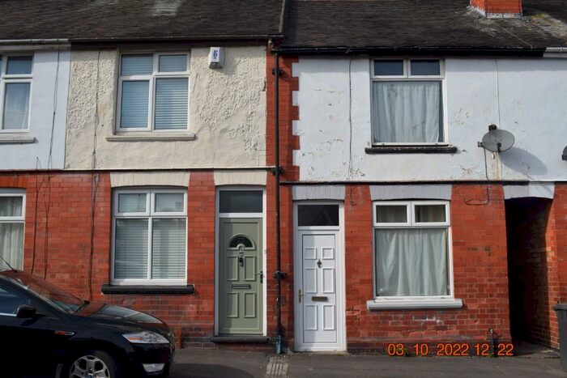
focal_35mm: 36
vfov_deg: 36.9
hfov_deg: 53.1
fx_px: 567
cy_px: 189
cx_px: 284
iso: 200
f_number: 10
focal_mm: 24
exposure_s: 1/400
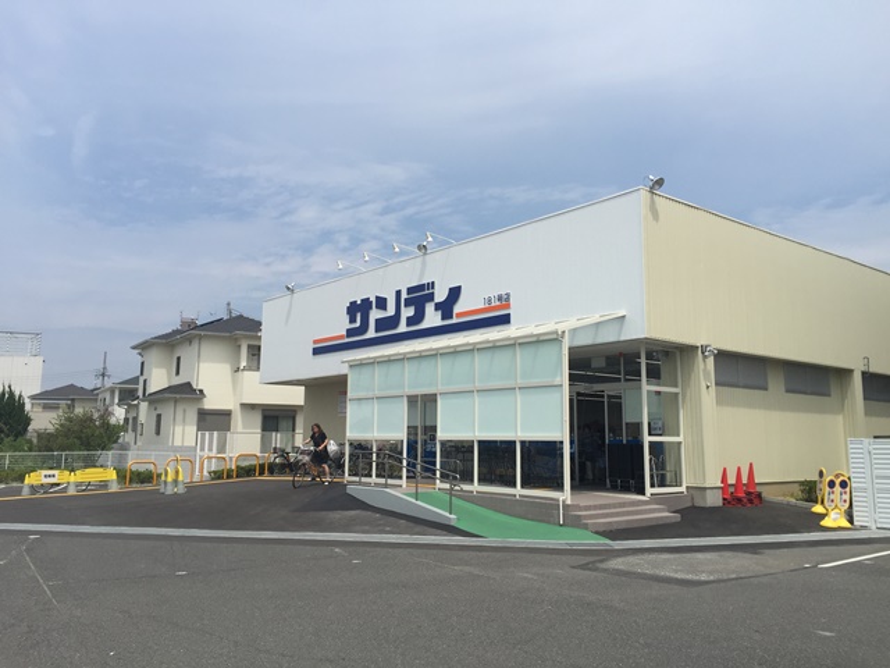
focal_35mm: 29
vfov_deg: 48.2
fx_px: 746
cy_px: 334
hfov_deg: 61.7
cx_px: 445
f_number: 2.2
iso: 32
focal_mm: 4.15
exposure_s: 1/4405
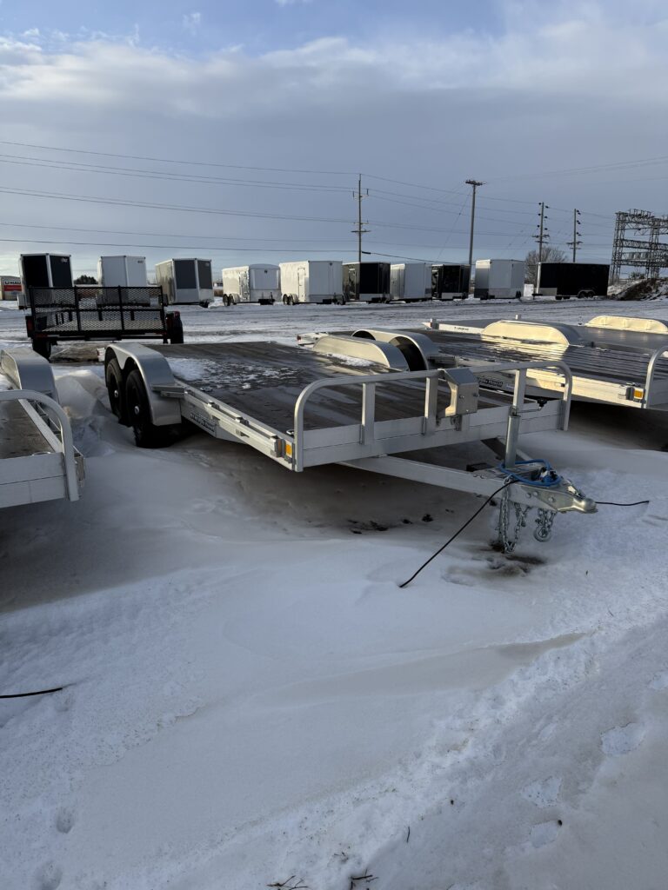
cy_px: 445
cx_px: 334
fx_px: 618
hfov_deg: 56.8
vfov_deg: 71.6
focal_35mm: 24
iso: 100
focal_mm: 6.76
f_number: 1.78
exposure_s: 1/3953
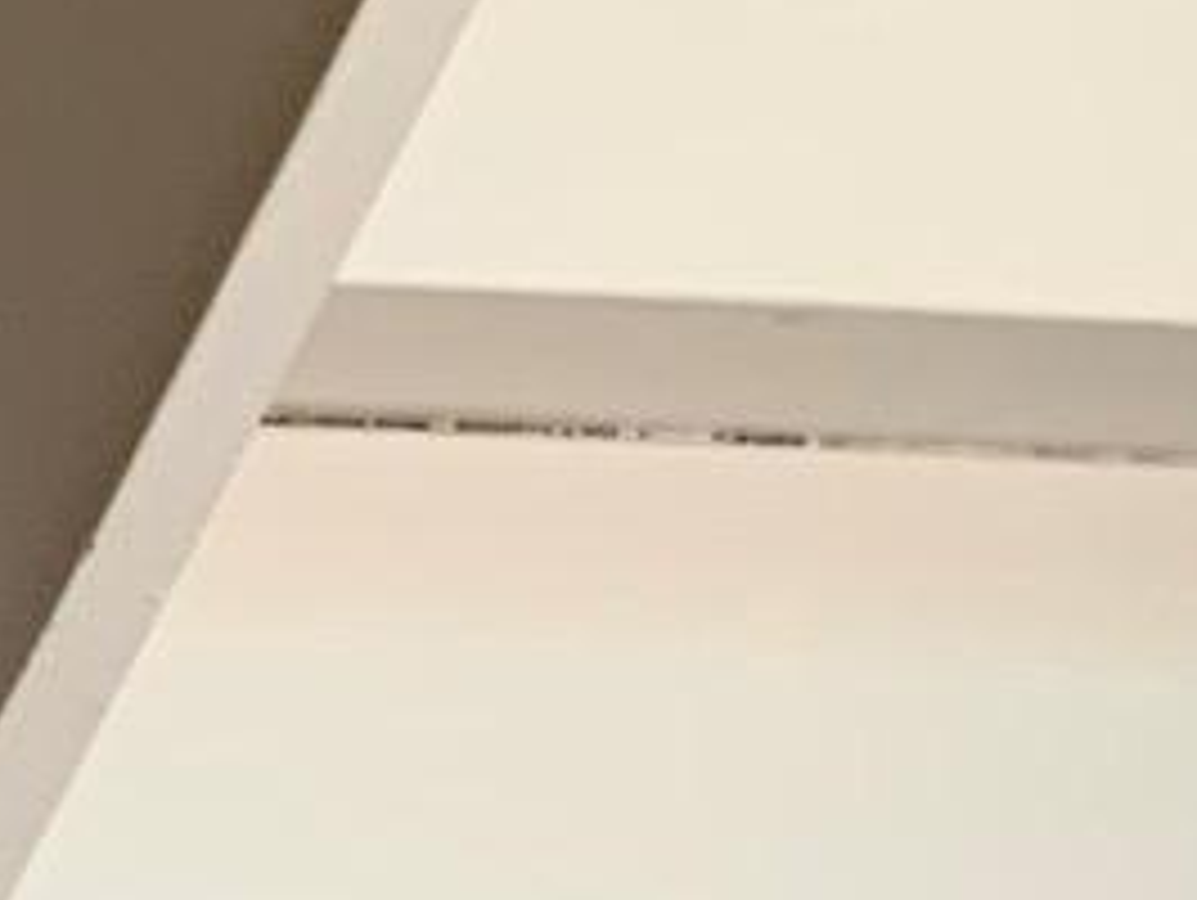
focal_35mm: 223
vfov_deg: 6.3
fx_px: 7718
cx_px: -1557
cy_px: 2277
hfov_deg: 8.2
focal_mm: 3
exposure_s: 1/60
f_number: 1.8
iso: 64
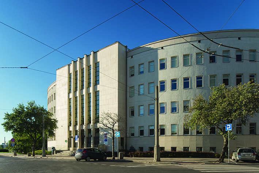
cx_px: 130
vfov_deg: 53.2
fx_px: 173
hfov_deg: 73.7
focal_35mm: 24
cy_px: 86
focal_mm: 24
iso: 200
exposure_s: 1/160
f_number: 3.5
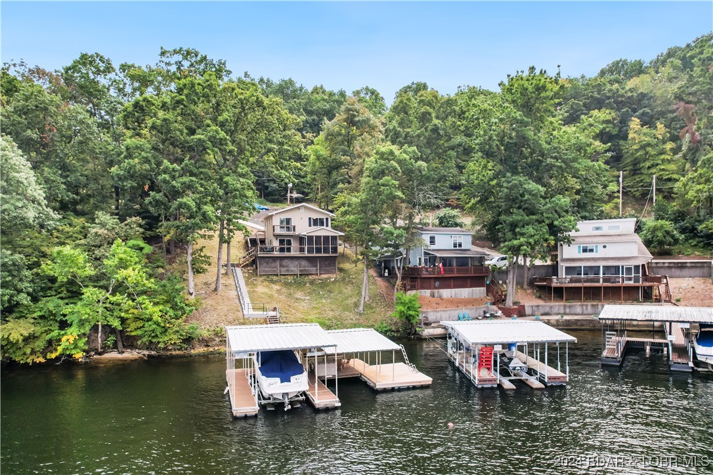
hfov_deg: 78.6
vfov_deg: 57.2
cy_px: 238
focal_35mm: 22
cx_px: 356
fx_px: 436
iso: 100
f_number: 2.8
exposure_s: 1/1500
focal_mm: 8.38
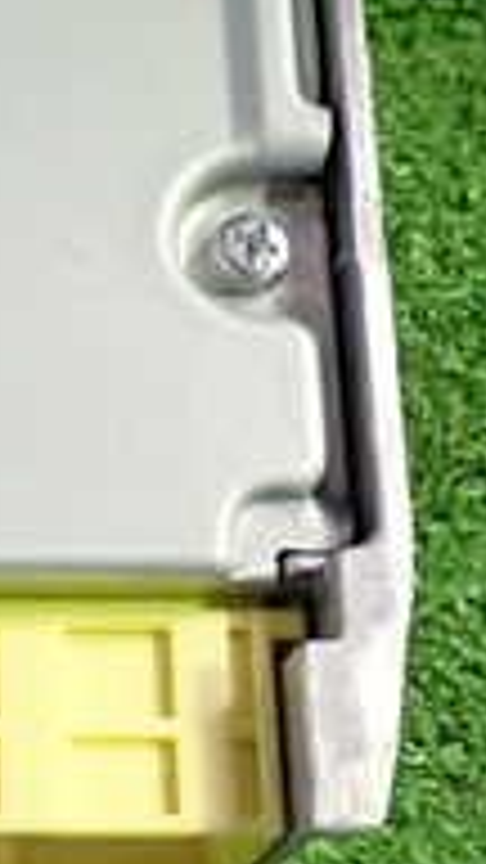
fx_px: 2337
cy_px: 279
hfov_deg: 11.5
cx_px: -198
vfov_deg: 20.9
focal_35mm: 102
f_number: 2.3
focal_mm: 5.4
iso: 400
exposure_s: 1/30
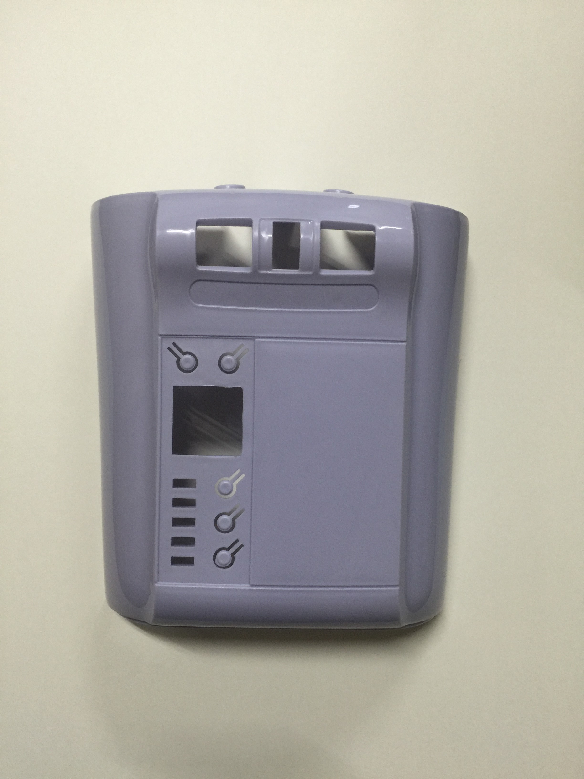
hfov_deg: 48.2
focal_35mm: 29
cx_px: 292
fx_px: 652
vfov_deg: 61.7
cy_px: 390
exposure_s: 1/15
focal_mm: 4.15
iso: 64
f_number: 2.2
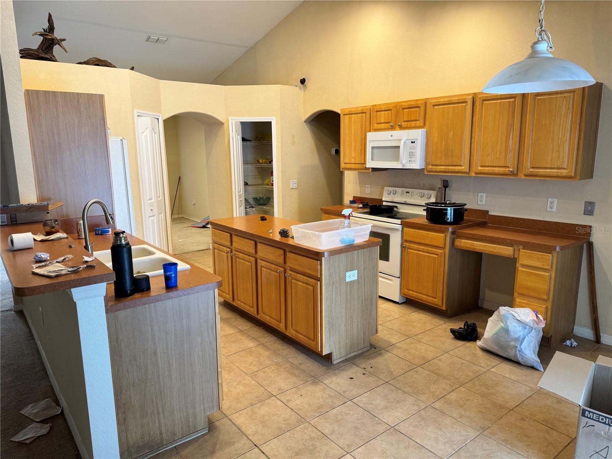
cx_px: 306
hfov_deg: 71.6
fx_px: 424
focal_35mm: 24
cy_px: 230
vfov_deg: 56.8
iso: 160
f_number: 1.78
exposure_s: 1/60
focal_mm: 6.76
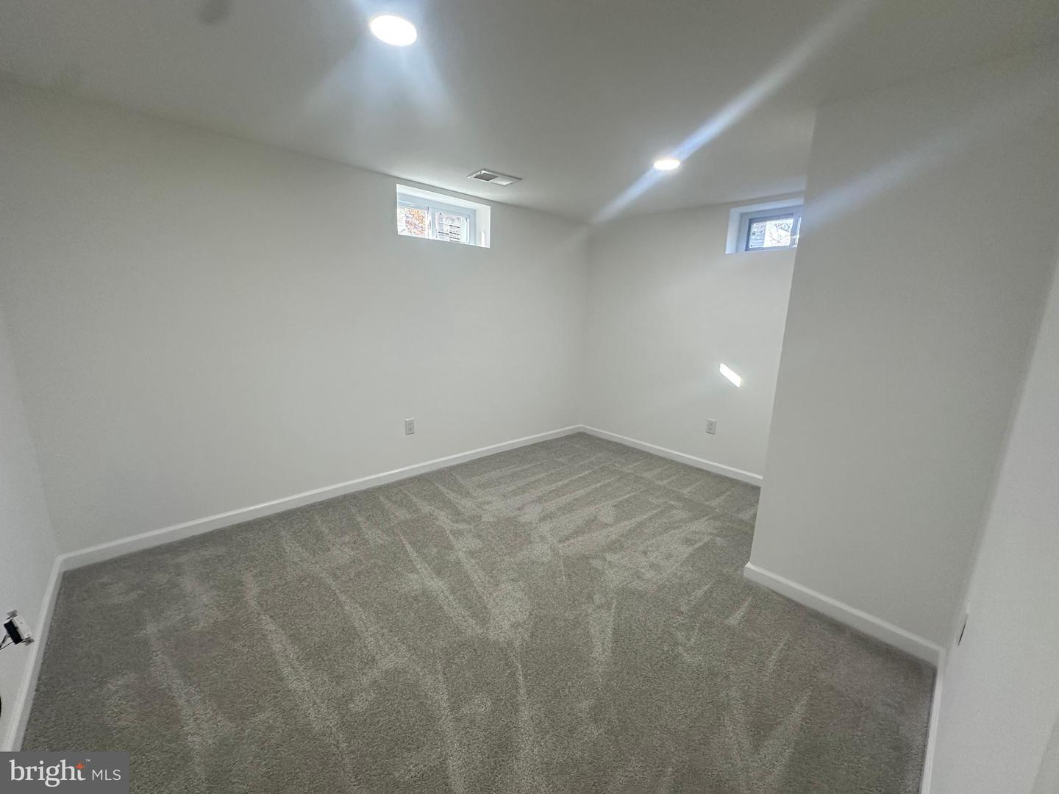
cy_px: 397
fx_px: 428
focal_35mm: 14
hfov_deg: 102.1
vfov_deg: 85.7
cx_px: 530
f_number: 2.2
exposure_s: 1/120
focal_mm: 2.22
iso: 200
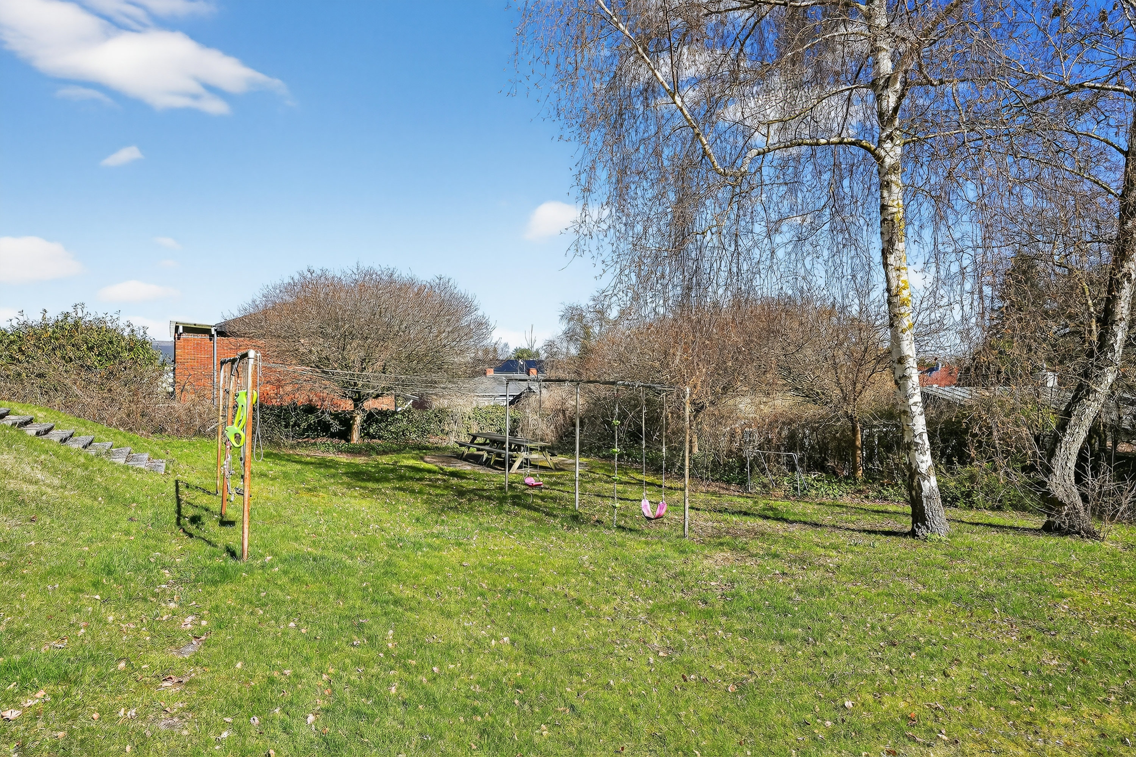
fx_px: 694
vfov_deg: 57.2
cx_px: 568
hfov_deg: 78.6
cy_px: 378
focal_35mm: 22
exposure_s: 1/125
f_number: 8
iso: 400
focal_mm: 22
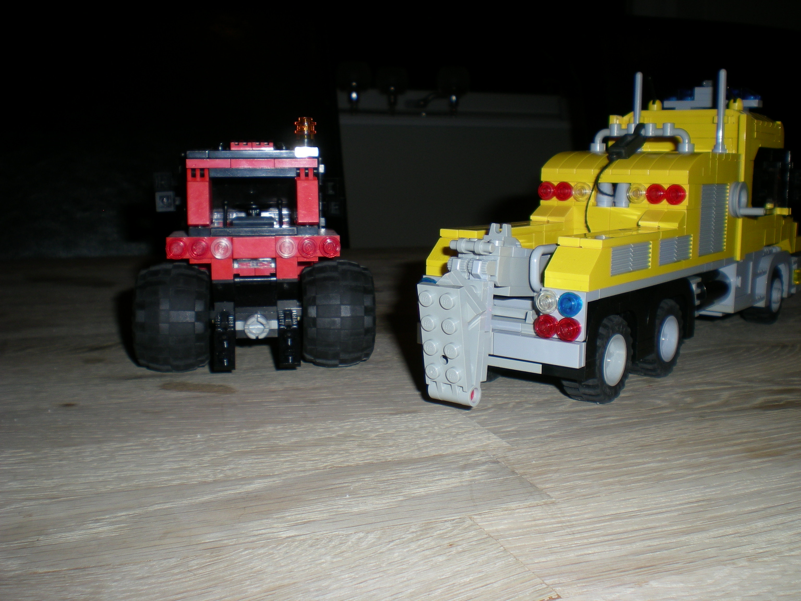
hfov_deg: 49.0
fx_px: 879
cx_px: 400
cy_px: 300
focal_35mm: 38
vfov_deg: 37.7
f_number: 4.6
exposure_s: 1/60
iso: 50
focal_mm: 6.3
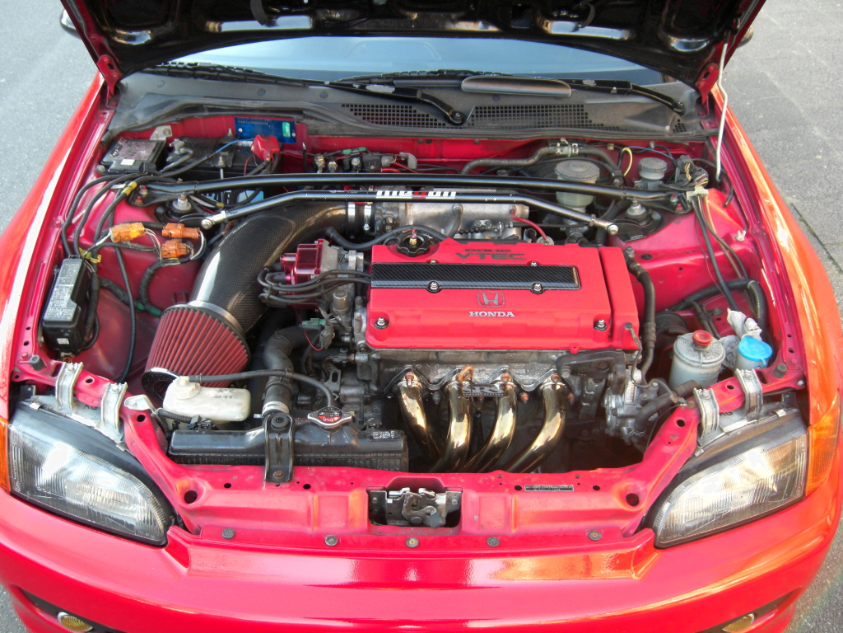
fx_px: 925
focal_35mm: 38
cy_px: 316
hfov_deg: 49.0
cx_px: 422
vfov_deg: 37.7
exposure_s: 1/40
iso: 100
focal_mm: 7.9
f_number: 2.8
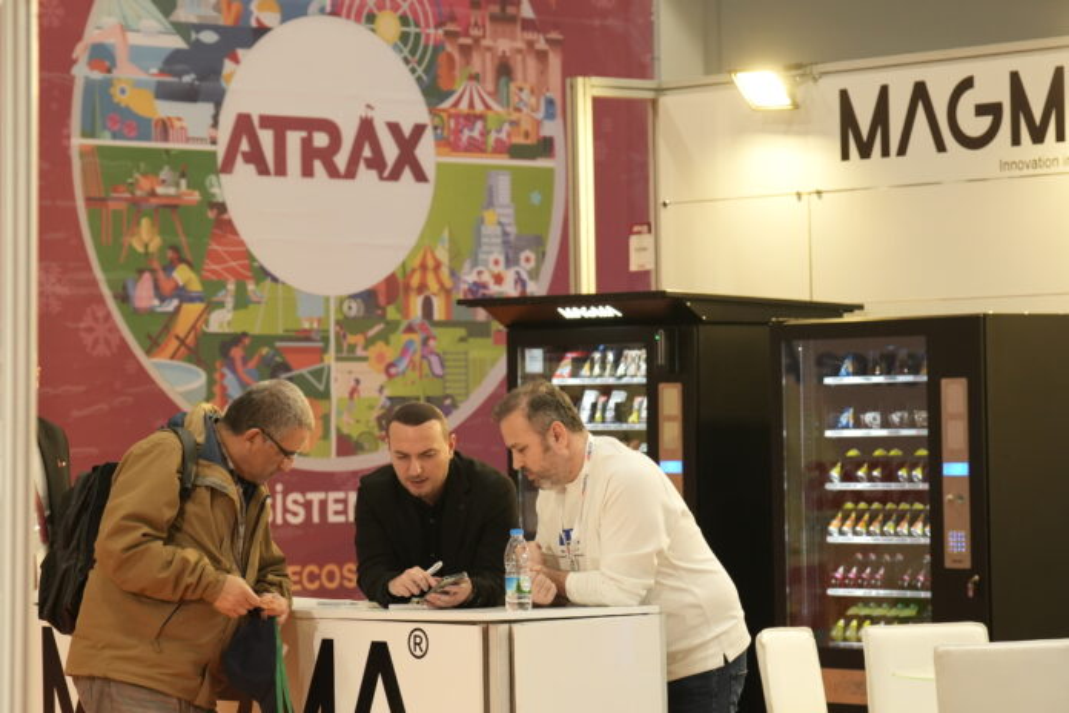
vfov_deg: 11.1
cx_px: 534
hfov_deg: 16.7
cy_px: 356
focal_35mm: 123
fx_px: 3652
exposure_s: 1/125
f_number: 4.5
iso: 1600
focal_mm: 82
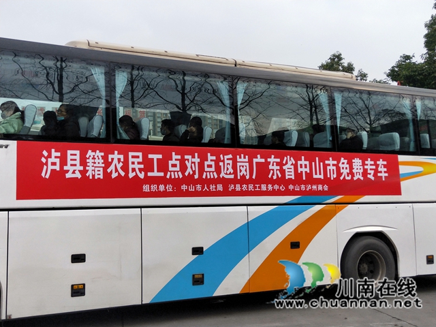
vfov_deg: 54.9
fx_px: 315
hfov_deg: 69.4
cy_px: 164
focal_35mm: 25
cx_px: 218
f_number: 1.7
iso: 47
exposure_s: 1/1101
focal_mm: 4.28
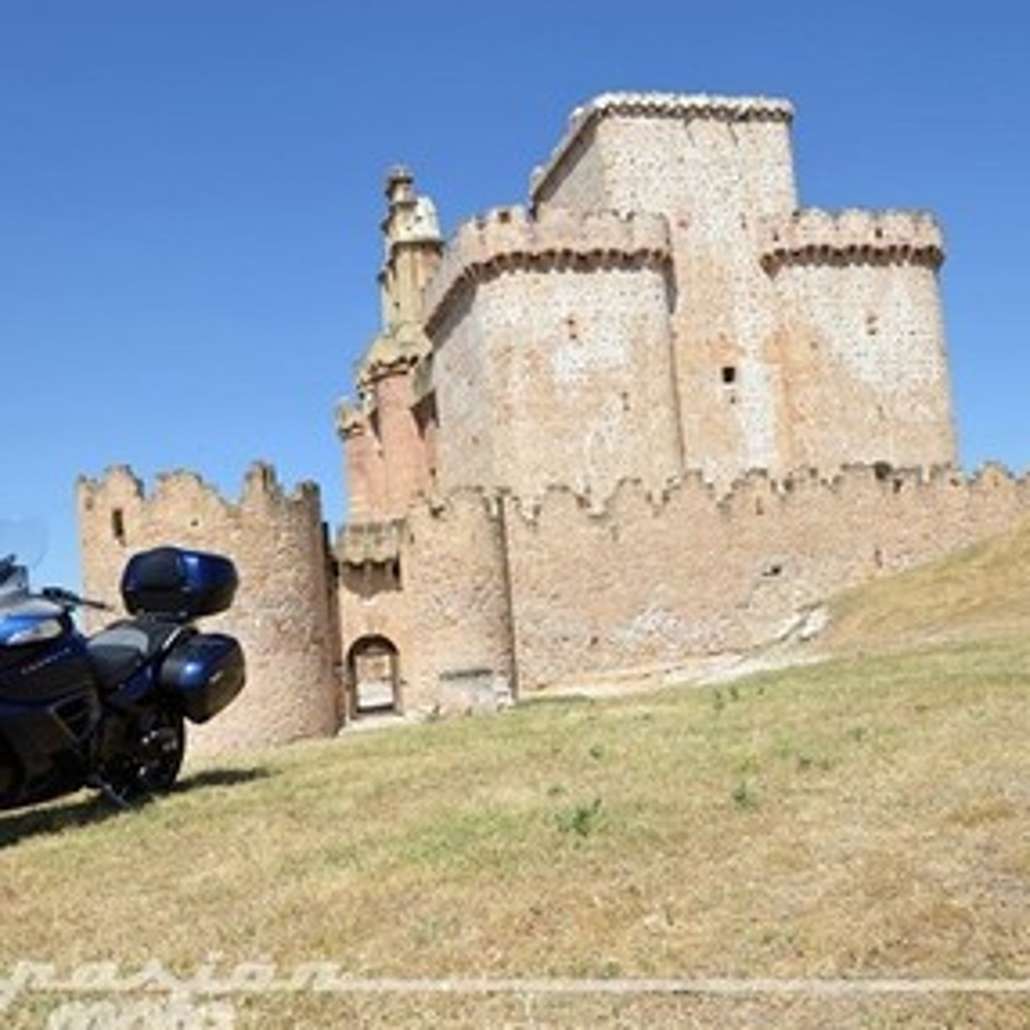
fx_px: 1212
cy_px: 511
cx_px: 461
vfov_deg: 46.0
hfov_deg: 46.0
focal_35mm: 36
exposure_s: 1/320
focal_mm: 18
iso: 100
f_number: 9
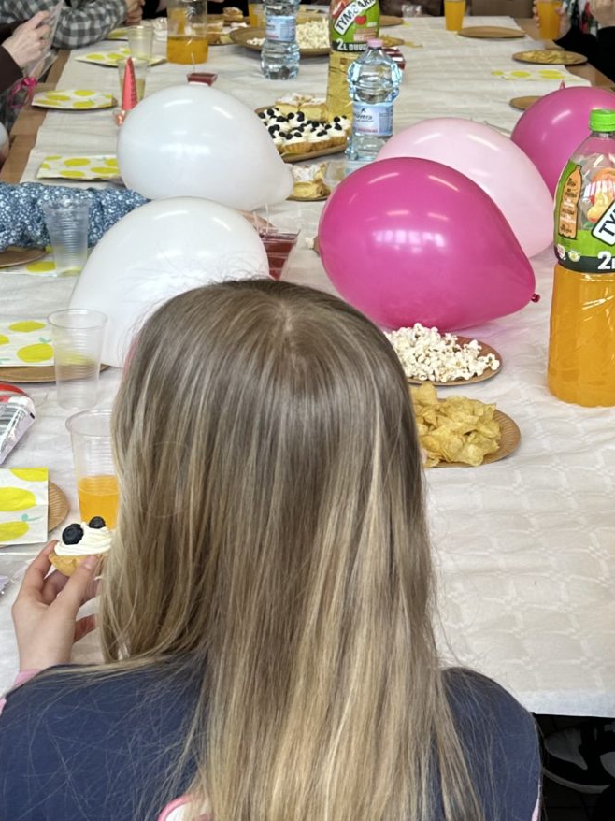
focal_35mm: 70
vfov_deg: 27.4
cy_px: 209
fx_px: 1659
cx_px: 251
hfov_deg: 21.0
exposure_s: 1/100
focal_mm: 6.86
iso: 80
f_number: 1.78
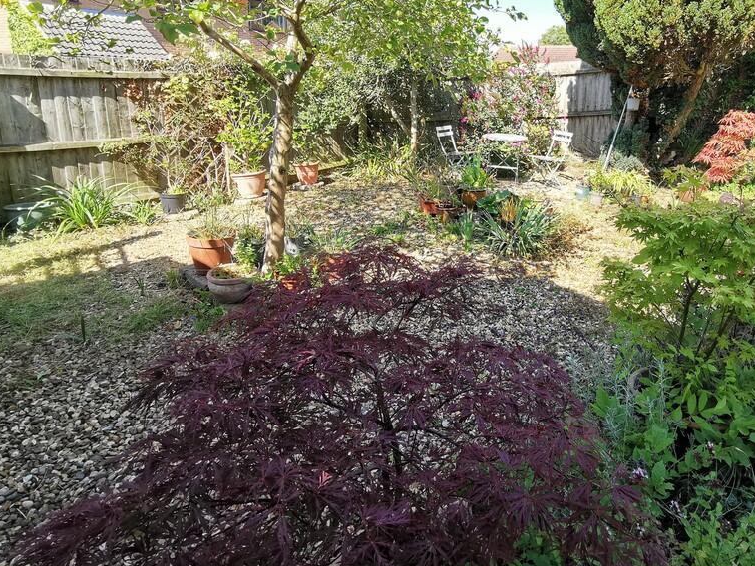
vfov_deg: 57.7
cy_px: 191
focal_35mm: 23
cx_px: 473
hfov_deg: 72.7
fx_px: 502
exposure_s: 1/198
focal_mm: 2.26
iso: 50
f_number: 2.2
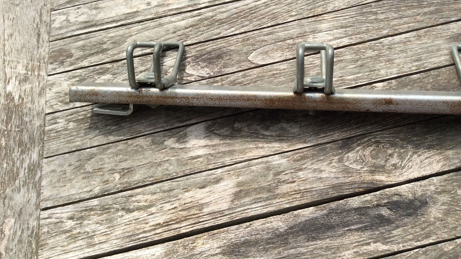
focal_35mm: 35
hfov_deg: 56.6
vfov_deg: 33.6
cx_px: 231
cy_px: 101
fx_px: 428
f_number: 2.4
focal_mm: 3.3
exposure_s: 1/1217
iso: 32
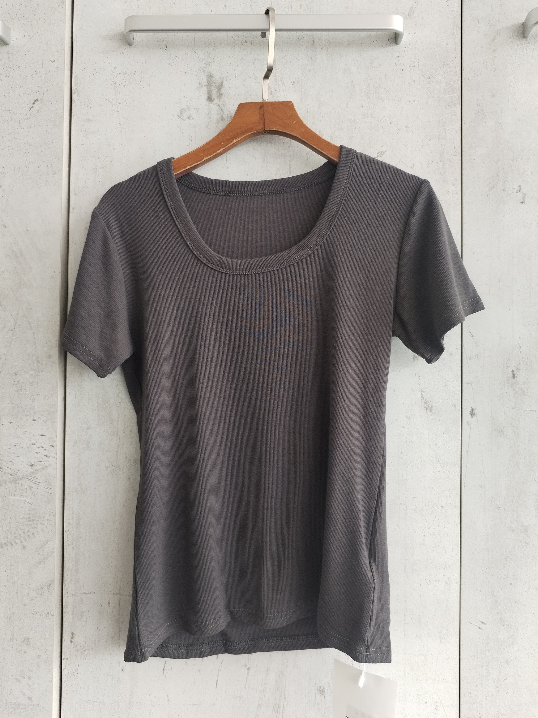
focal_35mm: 30
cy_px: 352
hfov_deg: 46.8
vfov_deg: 60.0
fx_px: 622
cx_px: 267
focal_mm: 4.75
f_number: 1.8
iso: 174
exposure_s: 1/100
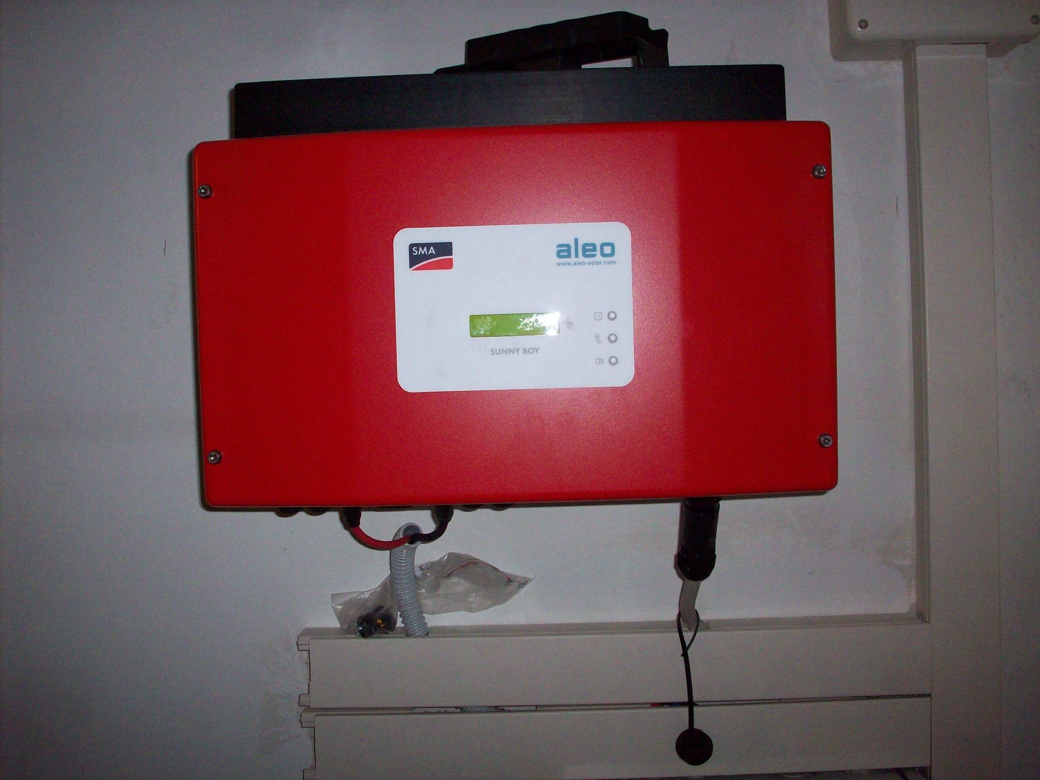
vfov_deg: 38.7
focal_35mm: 37
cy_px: 390
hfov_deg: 50.1
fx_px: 1112
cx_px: 520
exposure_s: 1/64
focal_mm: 6.2
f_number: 2.8
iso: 200
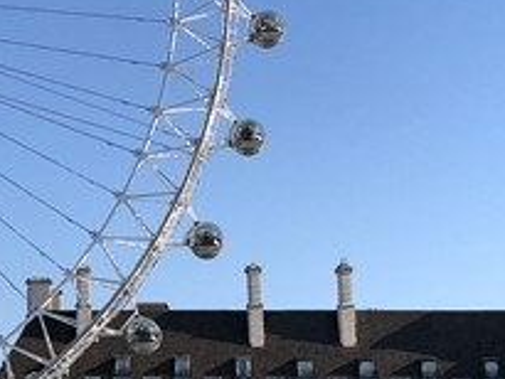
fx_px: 2219
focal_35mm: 152
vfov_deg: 9.7
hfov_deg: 12.6
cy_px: 7
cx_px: -133
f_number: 2.4
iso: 16
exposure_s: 1/1021
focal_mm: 6
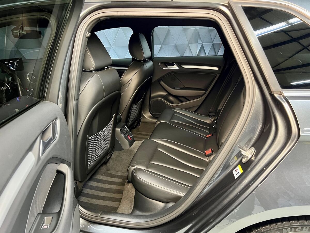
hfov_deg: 67.3
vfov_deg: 53.1
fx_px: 233
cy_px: 116
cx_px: 155
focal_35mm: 26
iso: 500
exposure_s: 1/42
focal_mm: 5.7
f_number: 1.5
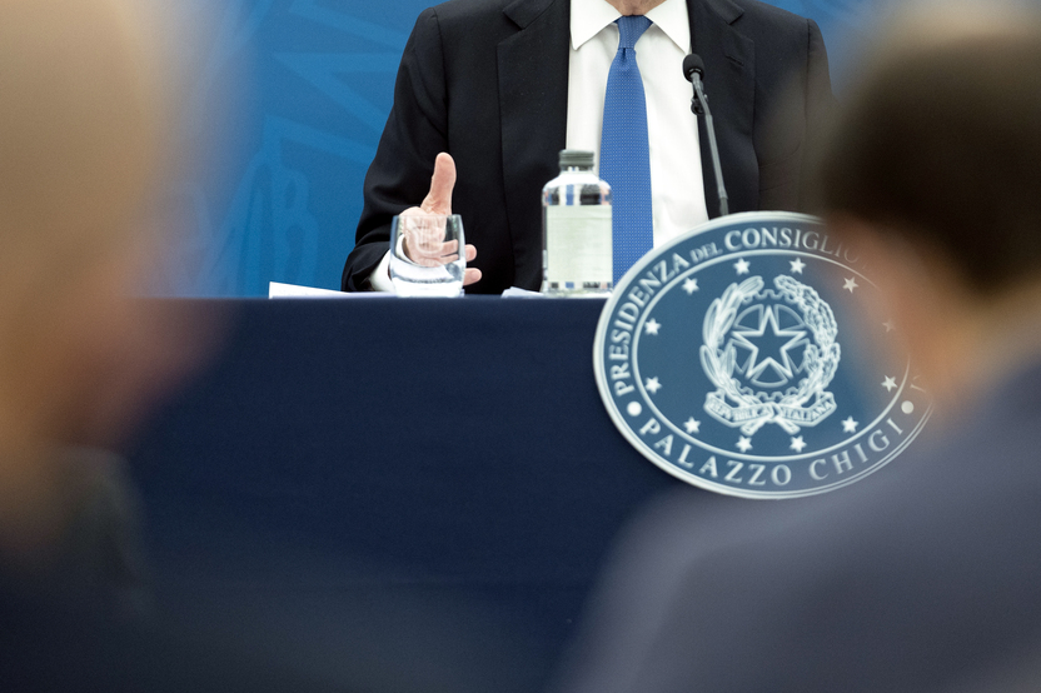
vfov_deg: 4.4
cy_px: 297
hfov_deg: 6.6
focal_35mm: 313
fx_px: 9047
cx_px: 649
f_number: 2.8
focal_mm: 186
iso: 1250
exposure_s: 1/250
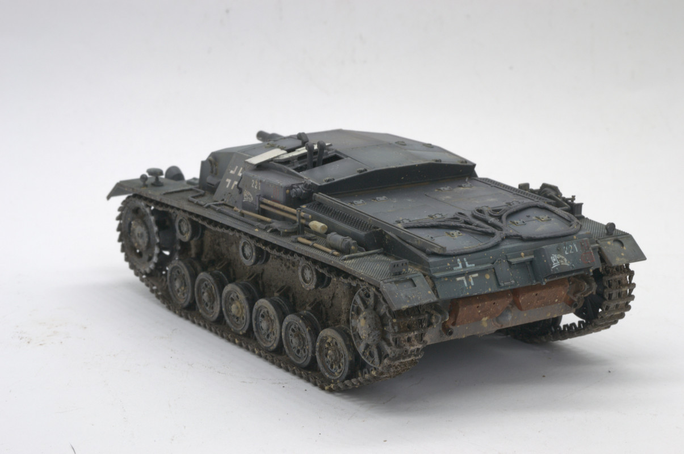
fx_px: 1423
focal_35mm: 75
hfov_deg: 27.0
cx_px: 342
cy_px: 227
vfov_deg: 18.1
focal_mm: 50
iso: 100
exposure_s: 1/13
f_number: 14
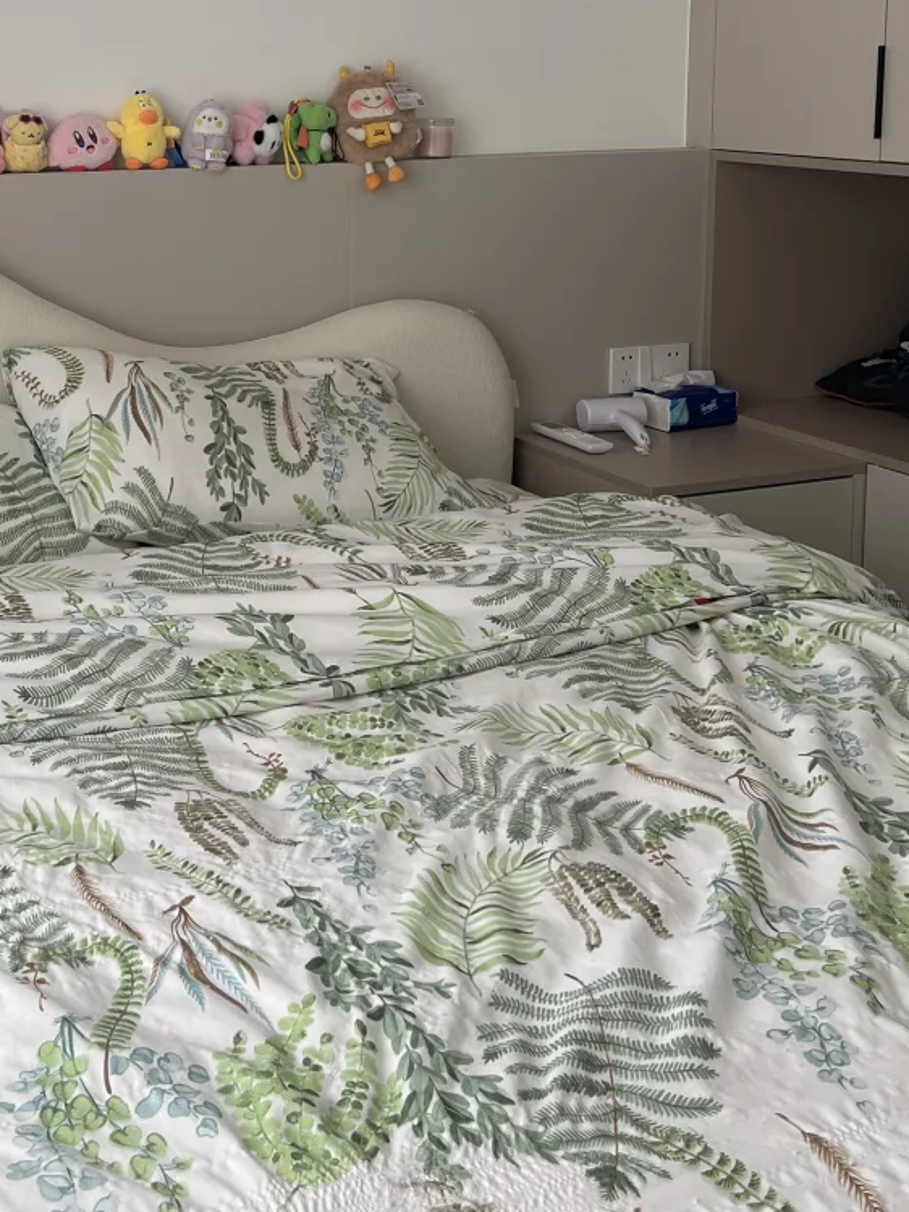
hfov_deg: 28.6
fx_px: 1750
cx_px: 202
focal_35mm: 50
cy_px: 277
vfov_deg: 37.1
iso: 80
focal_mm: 5.7
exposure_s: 1/121
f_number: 1.5
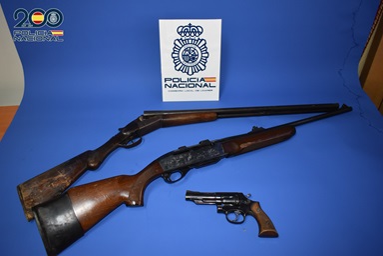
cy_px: 128
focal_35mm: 30
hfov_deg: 61.9
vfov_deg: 43.6
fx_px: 319
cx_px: 192
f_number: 3.5
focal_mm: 20
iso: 900
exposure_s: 1/125
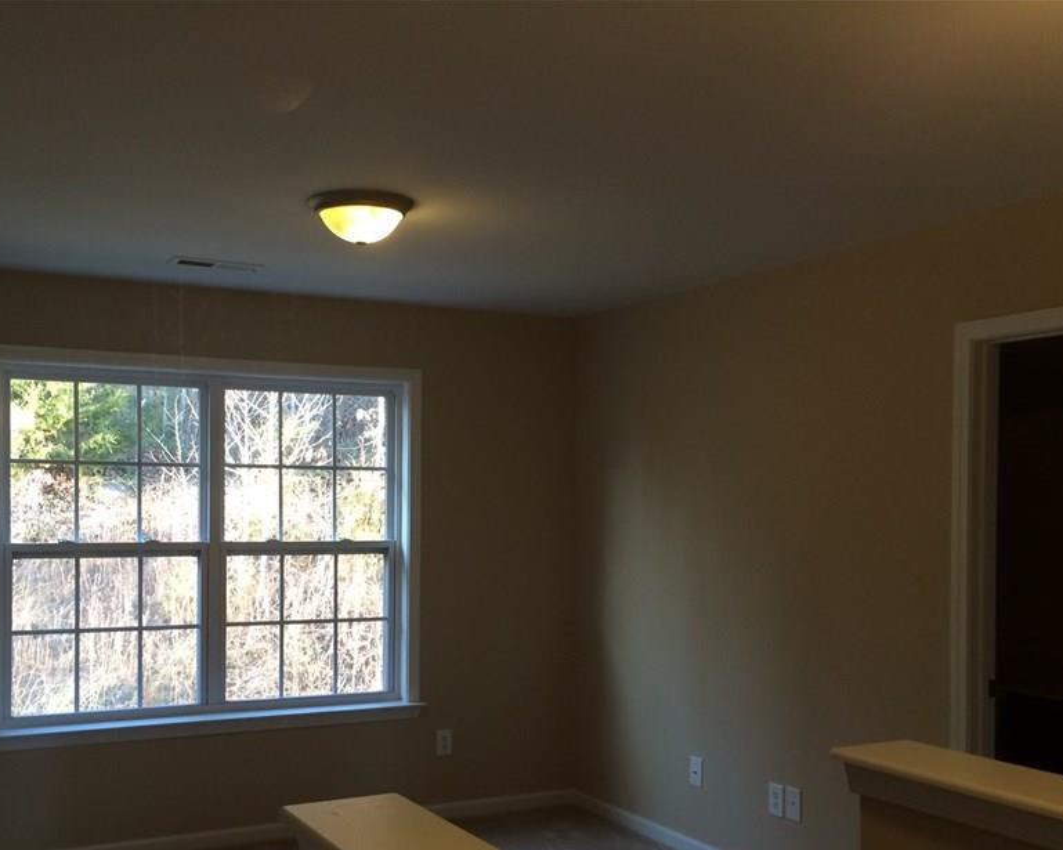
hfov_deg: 46.7
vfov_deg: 38.0
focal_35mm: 39
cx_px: 442
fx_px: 1227
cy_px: 529
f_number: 2.2
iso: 100
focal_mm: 4.12
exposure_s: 1/30
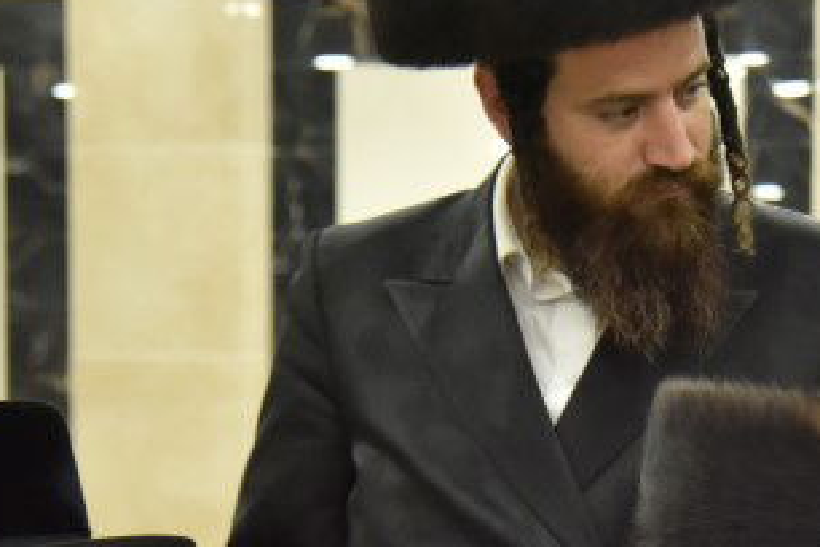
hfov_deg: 11.8
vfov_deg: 7.7
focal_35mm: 174
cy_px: 884
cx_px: 689
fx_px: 3963
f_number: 4
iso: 1600
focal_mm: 52
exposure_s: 1/200
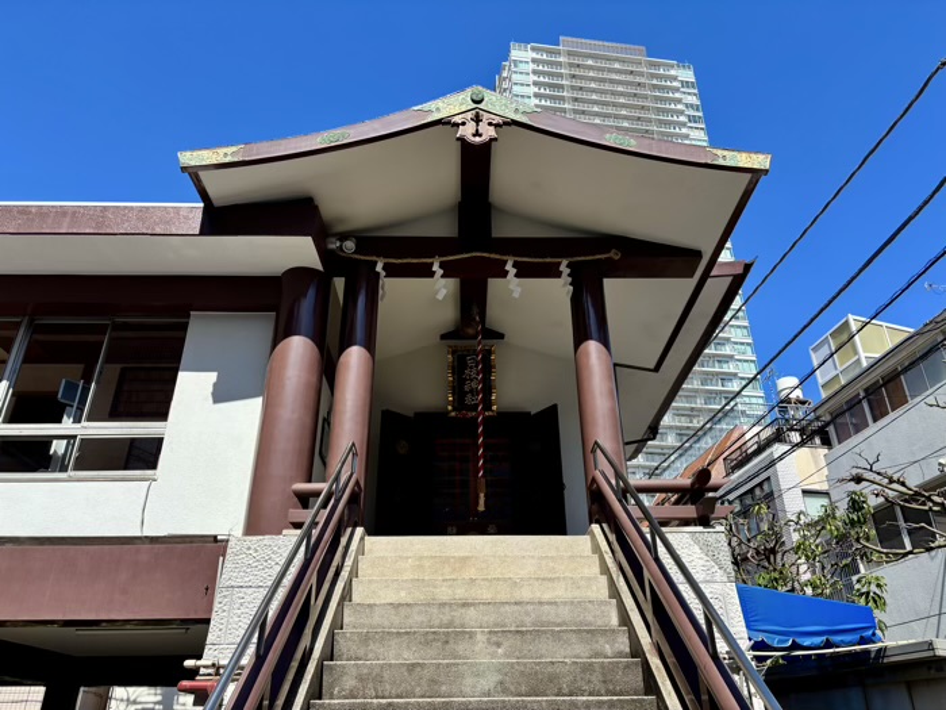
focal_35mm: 26
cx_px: 473
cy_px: 355
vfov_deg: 53.1
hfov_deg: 67.3
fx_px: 711
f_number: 1.6
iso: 50
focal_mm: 5.96
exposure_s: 1/2639
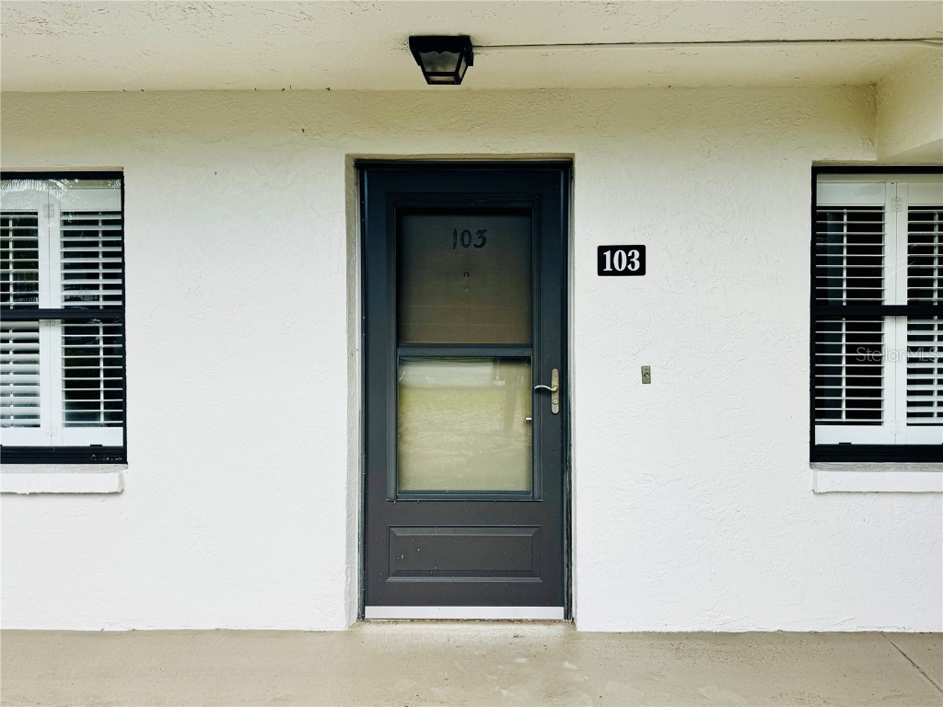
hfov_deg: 71.6
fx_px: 654
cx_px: 472
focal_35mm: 24
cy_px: 354
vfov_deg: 56.8
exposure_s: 1/2959
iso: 80
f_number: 1.78
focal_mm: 6.76
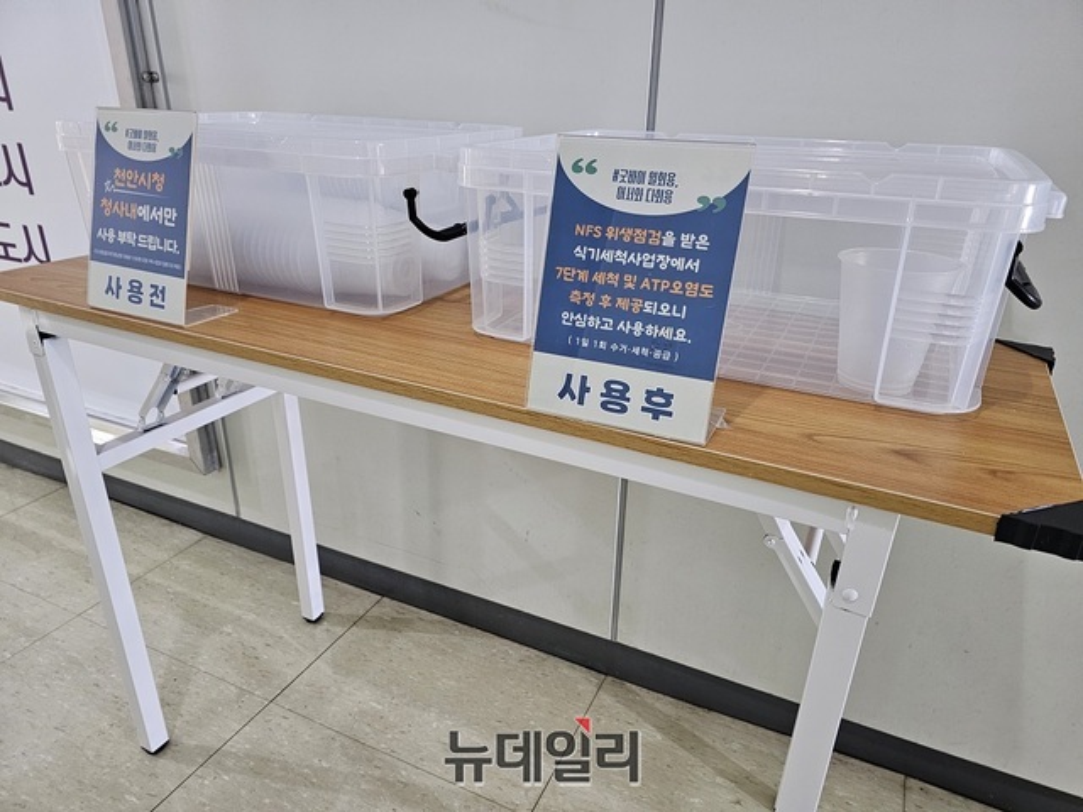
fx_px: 720
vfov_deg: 58.9
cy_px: 406
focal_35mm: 23
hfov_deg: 73.9
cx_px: 542
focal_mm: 6.3
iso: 640
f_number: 1.7
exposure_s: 1/30
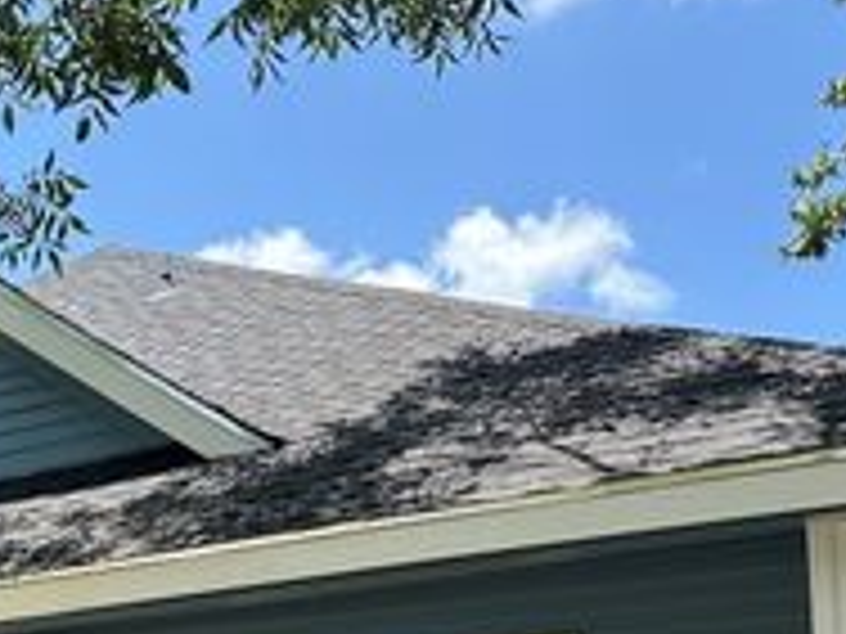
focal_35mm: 64
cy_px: 807
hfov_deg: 27.0
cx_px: -148
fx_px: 1564
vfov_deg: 21.0
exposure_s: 1/1517
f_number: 1.78
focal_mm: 6.86
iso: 80
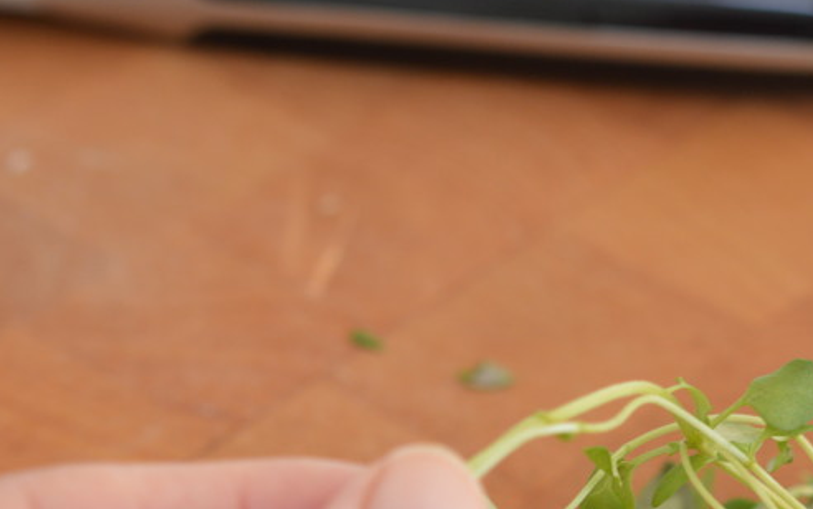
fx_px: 2815
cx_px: 727
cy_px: 450
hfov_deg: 16.2
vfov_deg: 10.3
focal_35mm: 127
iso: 400
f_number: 5.6
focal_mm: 40
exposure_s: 1/125
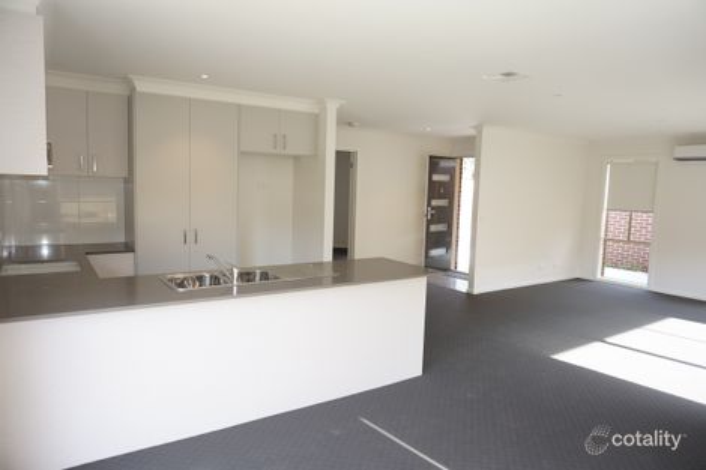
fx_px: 470
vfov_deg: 53.1
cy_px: 235
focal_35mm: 24
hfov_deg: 73.8
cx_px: 353
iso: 200
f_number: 4
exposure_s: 1/60
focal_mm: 16
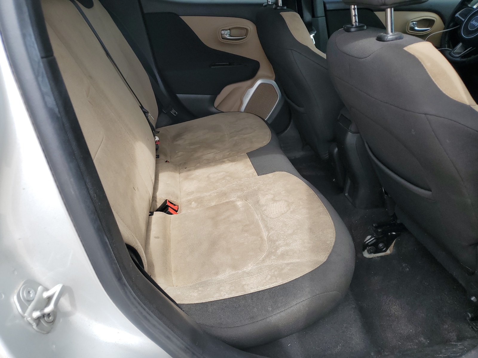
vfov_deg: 53.1
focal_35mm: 26
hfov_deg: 67.3
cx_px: 239
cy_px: 179
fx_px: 359
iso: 50
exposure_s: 1/588
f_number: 1.5
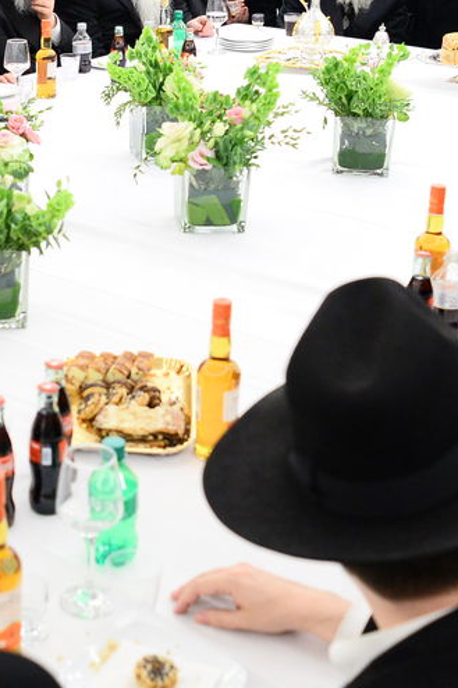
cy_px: 235
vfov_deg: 29.5
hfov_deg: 19.4
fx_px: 1298
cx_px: 1
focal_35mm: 68
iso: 2500
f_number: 3.5
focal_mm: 24
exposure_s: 1/125
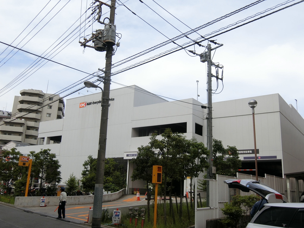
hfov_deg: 54.0
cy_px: 114
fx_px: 299
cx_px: 152
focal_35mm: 34
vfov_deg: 41.8
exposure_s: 1/800
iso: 80
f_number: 3.4
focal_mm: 7.2
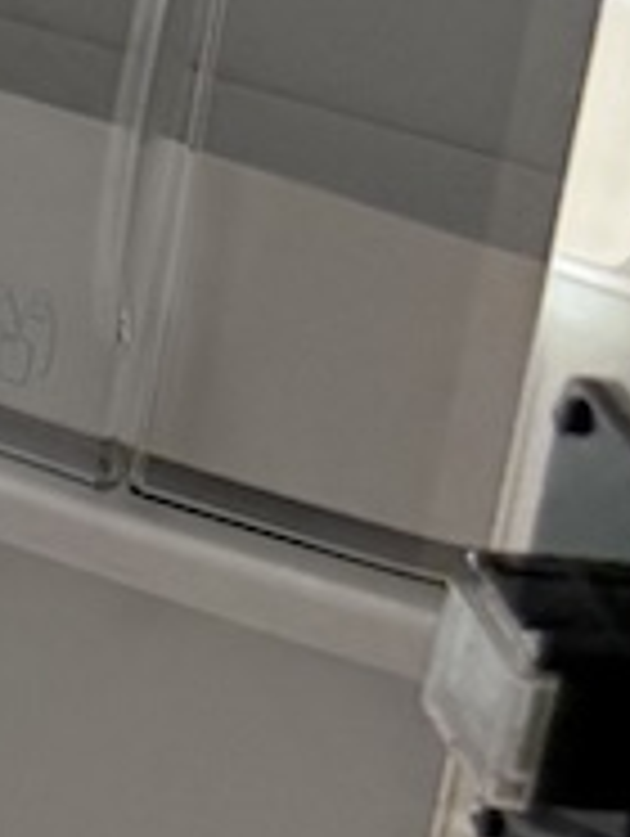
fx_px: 4164
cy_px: -569
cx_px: -1588
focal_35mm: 172
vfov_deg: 10.9
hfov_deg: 7.2
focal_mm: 6.76
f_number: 1.78
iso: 64
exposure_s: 1/120
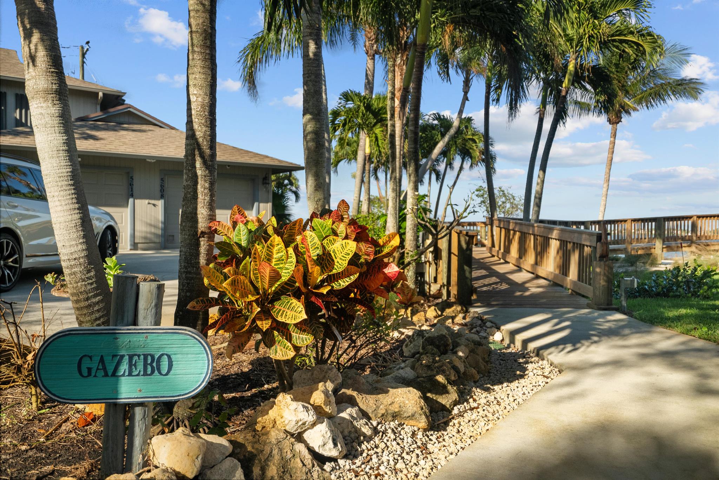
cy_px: 240
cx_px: 360
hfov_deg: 63.6
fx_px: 579
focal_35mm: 29
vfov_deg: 45.0
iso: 2000
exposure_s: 1/5000
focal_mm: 29
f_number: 4
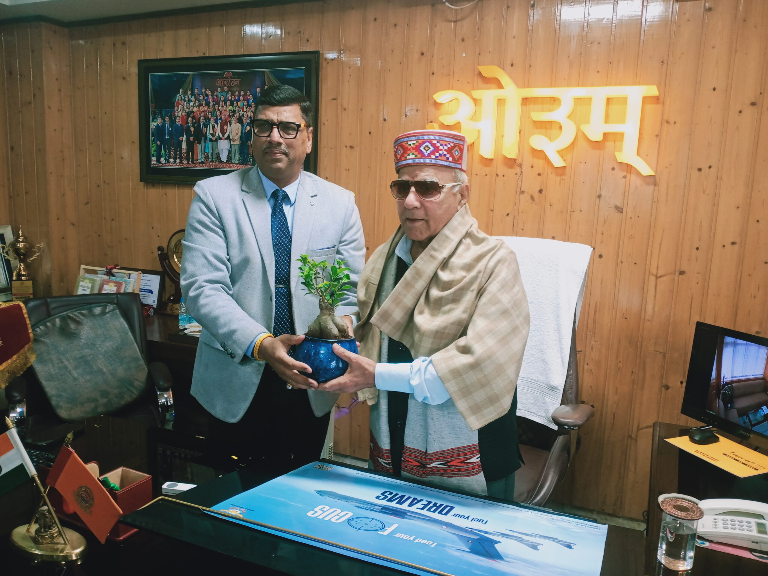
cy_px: 288
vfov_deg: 49.7
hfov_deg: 63.4
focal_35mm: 28
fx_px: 621
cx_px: 384
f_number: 1.8
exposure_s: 1/33.3
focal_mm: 4.05
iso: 467
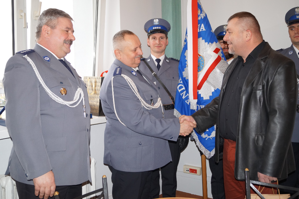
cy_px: 100
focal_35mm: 39
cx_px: 150
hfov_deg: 49.6
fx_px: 324
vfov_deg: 34.2
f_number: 4
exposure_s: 1/160
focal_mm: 26
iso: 800
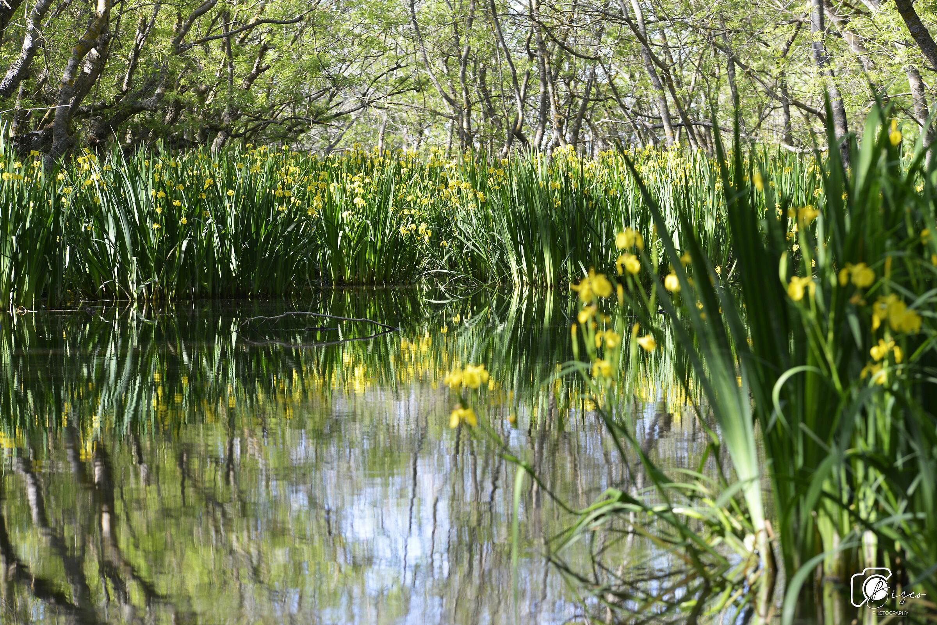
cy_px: 312
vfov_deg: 9.8
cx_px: 468
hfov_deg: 14.6
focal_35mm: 140
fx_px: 3645
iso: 640
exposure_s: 1/320
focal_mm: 140
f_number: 8
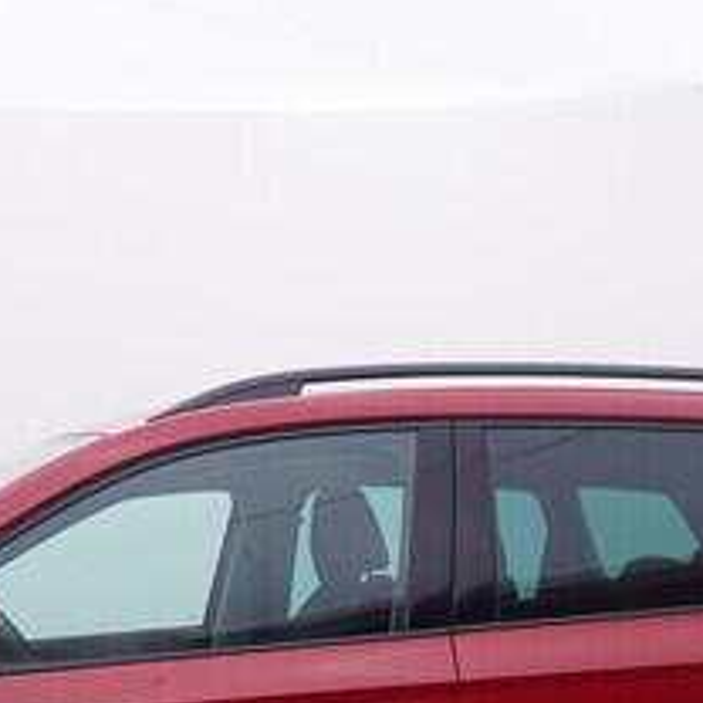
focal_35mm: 94
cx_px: 284
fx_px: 2162
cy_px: 845
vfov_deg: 17.6
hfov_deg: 18.5
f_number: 5
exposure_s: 1/80
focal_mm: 15
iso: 200
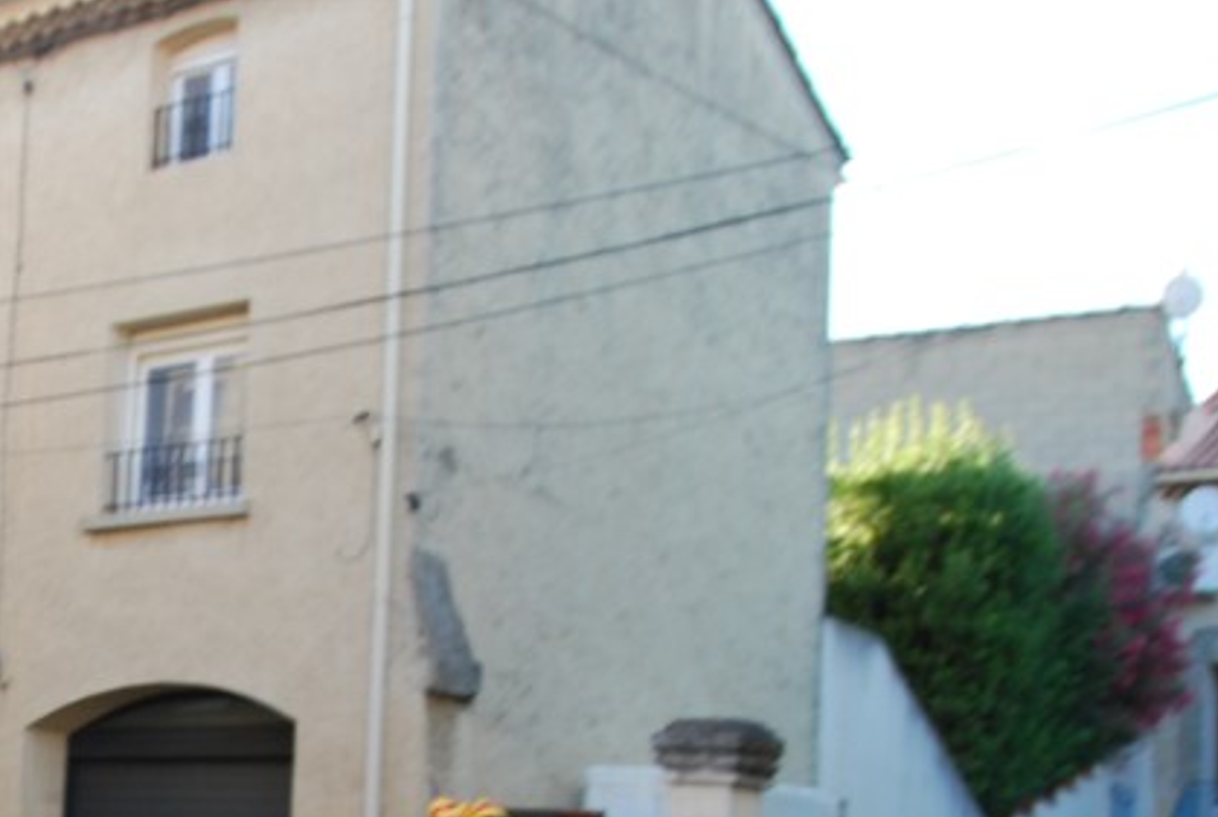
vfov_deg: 20.5
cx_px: 16
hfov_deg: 29.4
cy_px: 869
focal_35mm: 64
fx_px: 2169
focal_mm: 20
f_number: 5.6
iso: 200
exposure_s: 1/125
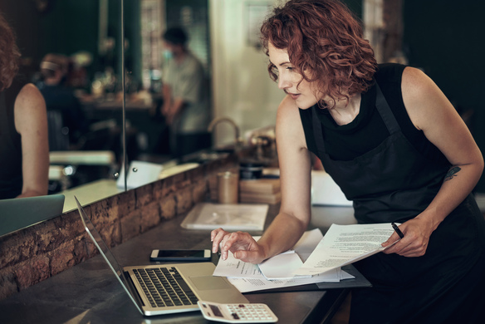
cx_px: 242
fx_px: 674
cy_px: 162
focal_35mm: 50
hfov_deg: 39.6
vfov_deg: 27.0
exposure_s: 1/640
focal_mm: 50
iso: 800
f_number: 2.2
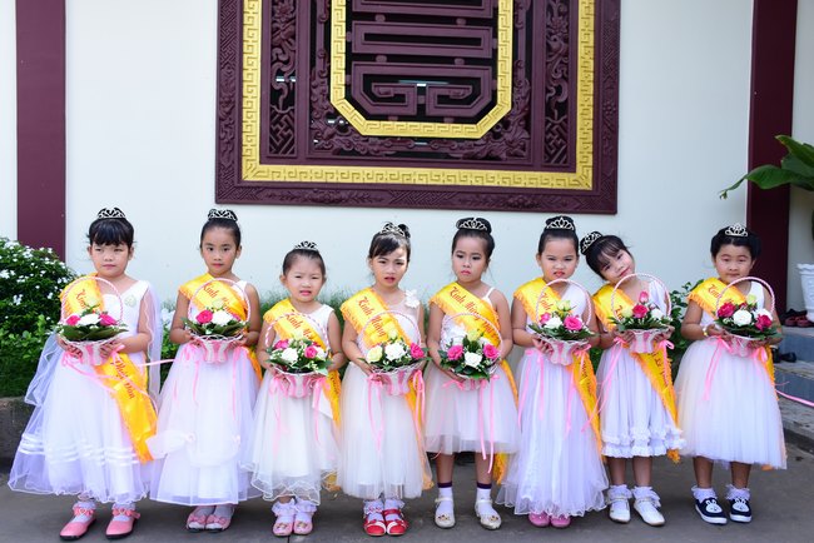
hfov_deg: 57.2
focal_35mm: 33
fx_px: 746
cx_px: 407
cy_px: 272
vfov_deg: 40.0
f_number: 5.6
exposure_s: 1/320
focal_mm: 22
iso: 200
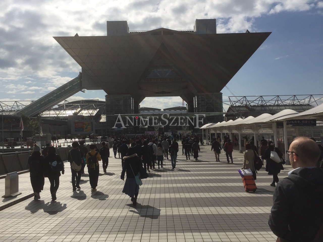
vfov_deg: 48.2
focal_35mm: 29
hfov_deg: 61.7
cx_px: 162
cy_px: 121
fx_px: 271
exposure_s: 1/7937
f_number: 2.2
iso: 32
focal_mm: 4.15
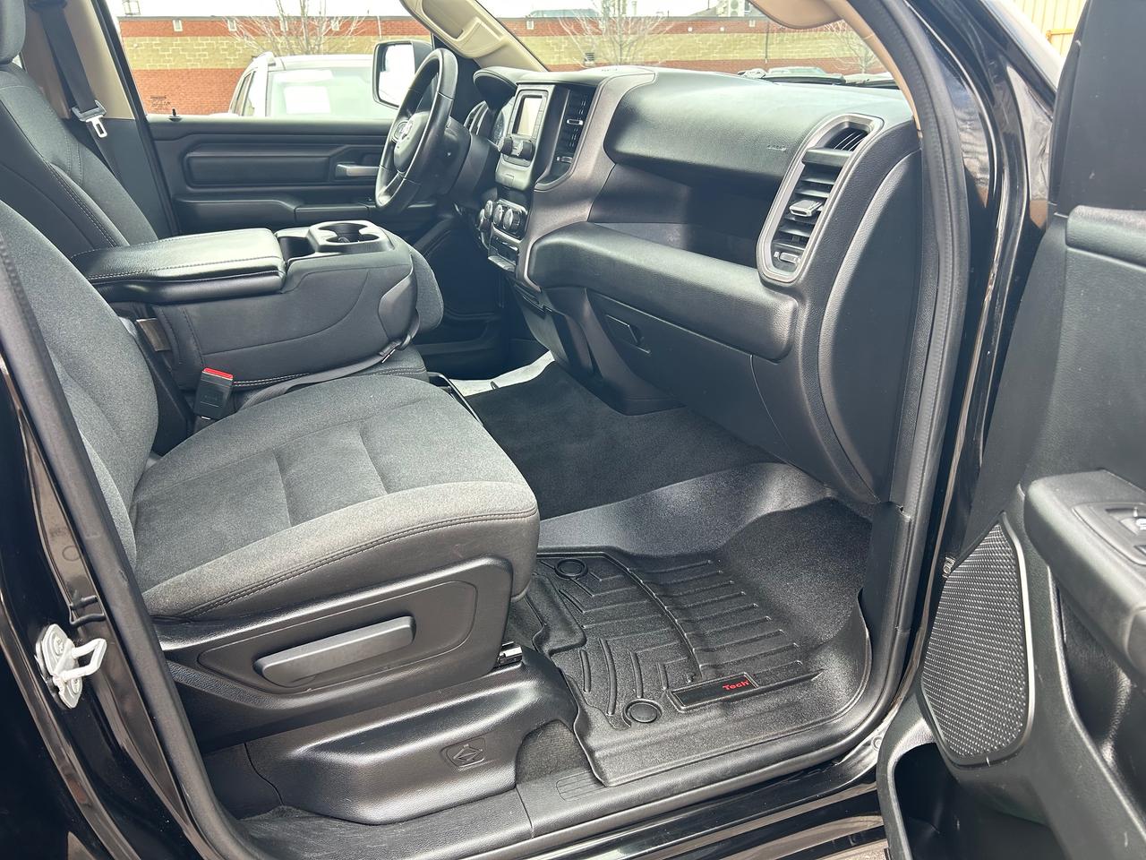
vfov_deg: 53.1
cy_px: 430
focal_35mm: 26
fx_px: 861
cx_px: 573
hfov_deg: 67.3
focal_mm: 5.7
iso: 50
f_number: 1.5
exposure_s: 1/171
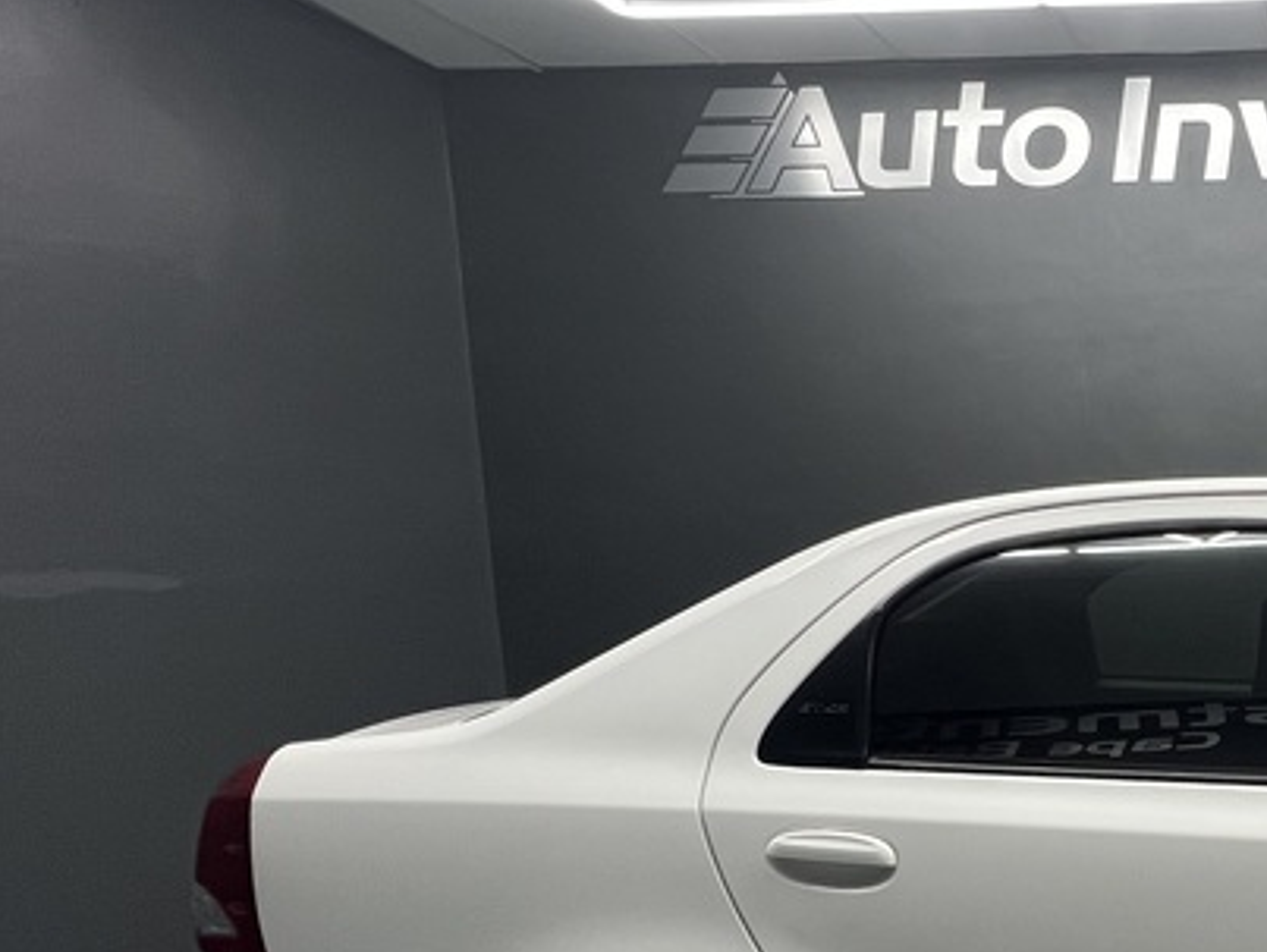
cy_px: 729
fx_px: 1209
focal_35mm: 33
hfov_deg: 42.8
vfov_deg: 41.6
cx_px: 1405
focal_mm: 1.57
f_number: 1.8
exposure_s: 1/100
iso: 125
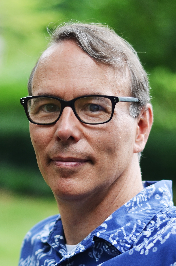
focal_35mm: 75
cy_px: 133
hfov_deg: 18.1
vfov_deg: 27.0
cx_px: 88
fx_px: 553
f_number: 1.8
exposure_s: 1/640
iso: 100
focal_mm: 50
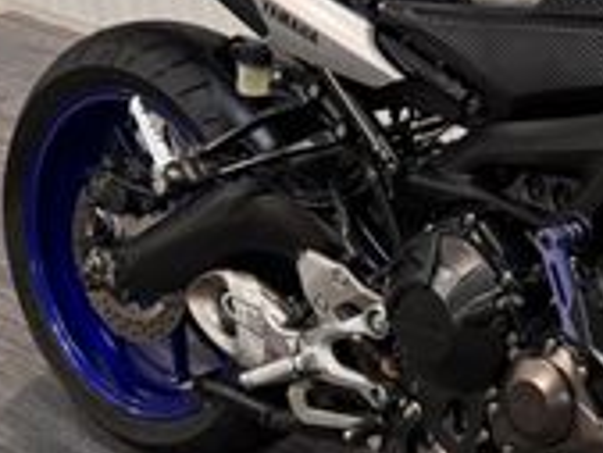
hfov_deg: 20.4
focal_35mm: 91
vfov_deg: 16.2
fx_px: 1586
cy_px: 175
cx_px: 685
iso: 400
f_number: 1.78
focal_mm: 6.76
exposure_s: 1/50
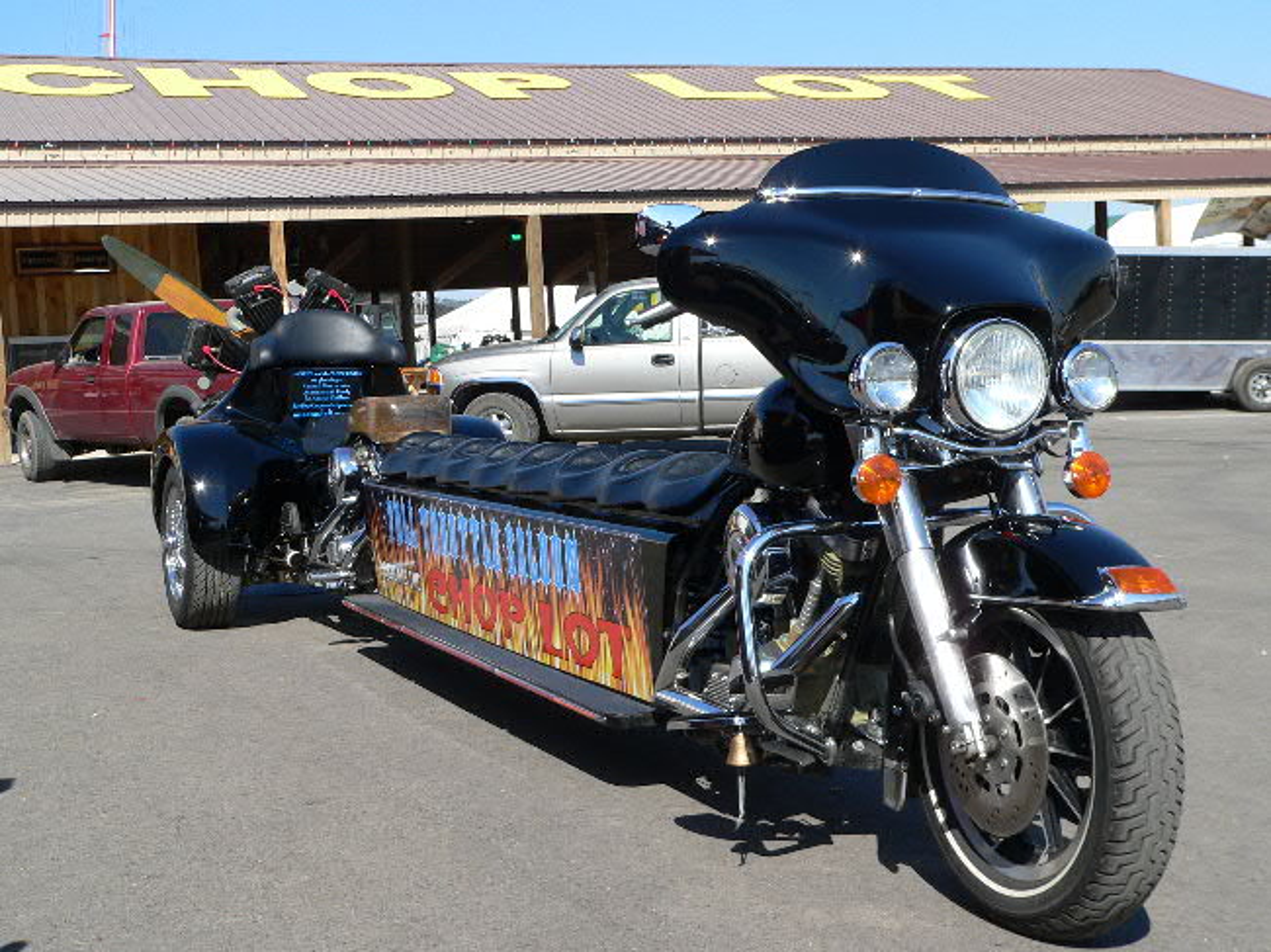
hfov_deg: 36.8
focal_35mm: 52
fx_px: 1909
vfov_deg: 28.0
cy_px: 476
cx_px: 636
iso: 80
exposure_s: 1/500
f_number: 4
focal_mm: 8.7
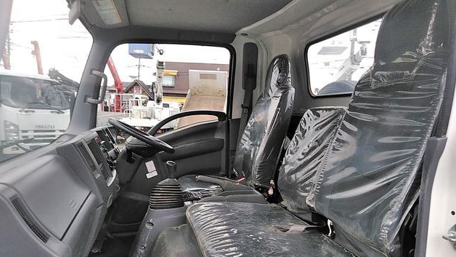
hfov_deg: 64.3
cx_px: 229
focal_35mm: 30
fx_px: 363
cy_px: 157
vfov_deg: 38.7
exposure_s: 1/30
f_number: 2.2
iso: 65
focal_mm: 3.46
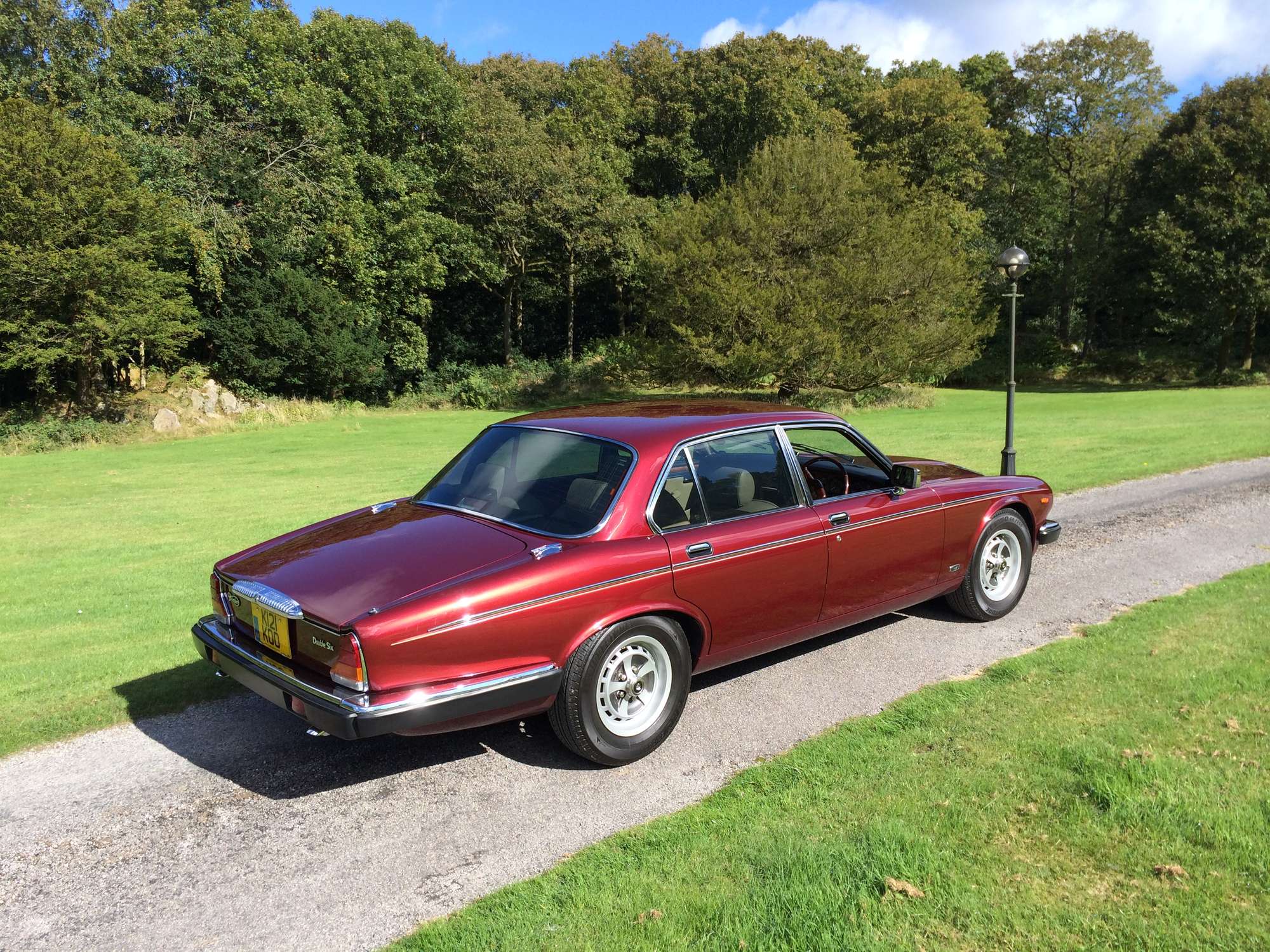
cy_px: 476
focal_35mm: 30
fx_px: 1101
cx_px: 635
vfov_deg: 46.8
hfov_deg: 60.0
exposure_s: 1/1109
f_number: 2.2
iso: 32
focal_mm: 4.12
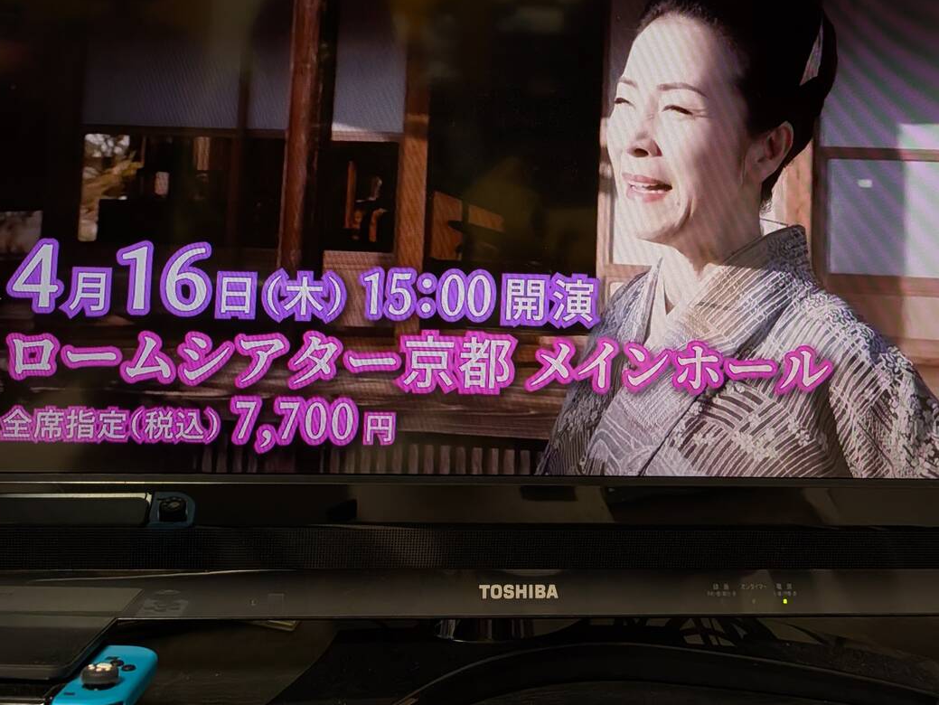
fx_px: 1004
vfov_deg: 35.0
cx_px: 472
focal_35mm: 37
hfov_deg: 50.1
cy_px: -4
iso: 571
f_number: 1.68
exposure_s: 1/120
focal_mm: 6.9
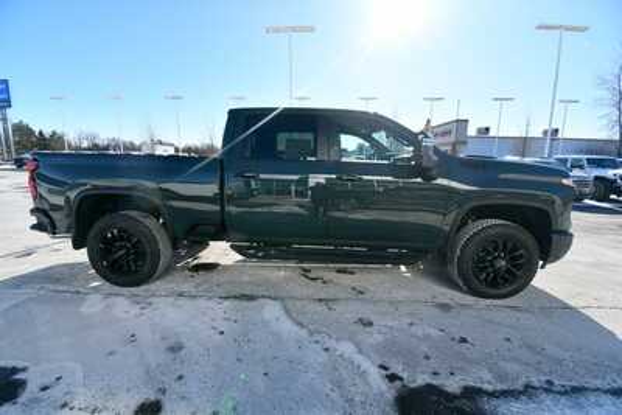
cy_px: 208
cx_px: 311
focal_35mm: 15
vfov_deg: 77.4
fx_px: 259
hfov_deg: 100.4
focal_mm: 10
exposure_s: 1/250
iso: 100
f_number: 8
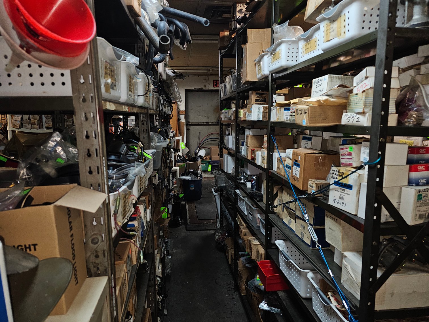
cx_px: 214
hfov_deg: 73.9
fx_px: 285
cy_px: 161
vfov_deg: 58.9
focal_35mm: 23
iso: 100
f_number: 1.7
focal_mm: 6.3
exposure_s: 1/24
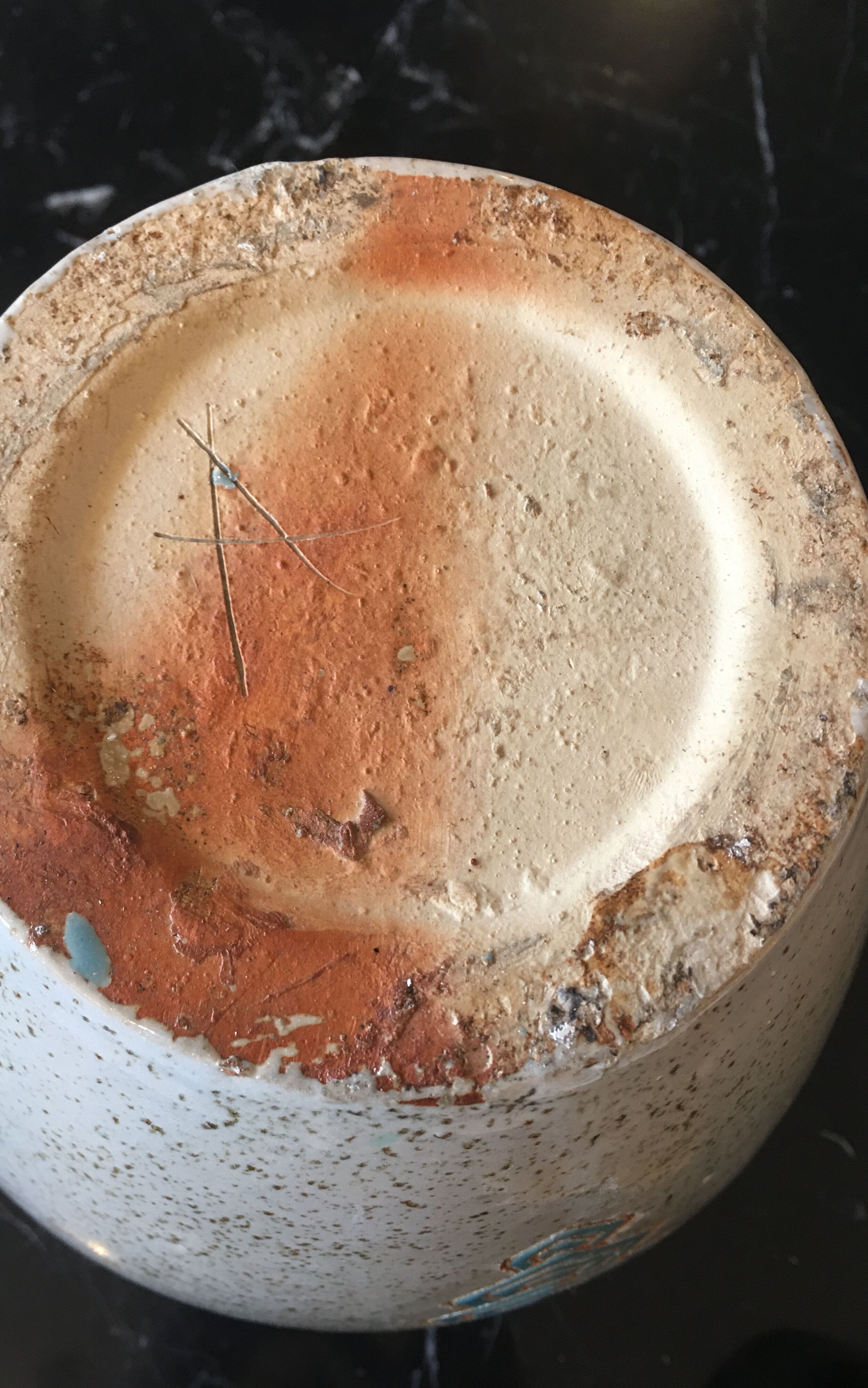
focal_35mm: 31
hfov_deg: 40.5
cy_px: 691
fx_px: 1173
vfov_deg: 61.2
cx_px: 384
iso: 64
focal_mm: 4.15
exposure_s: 1/17
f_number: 2.2
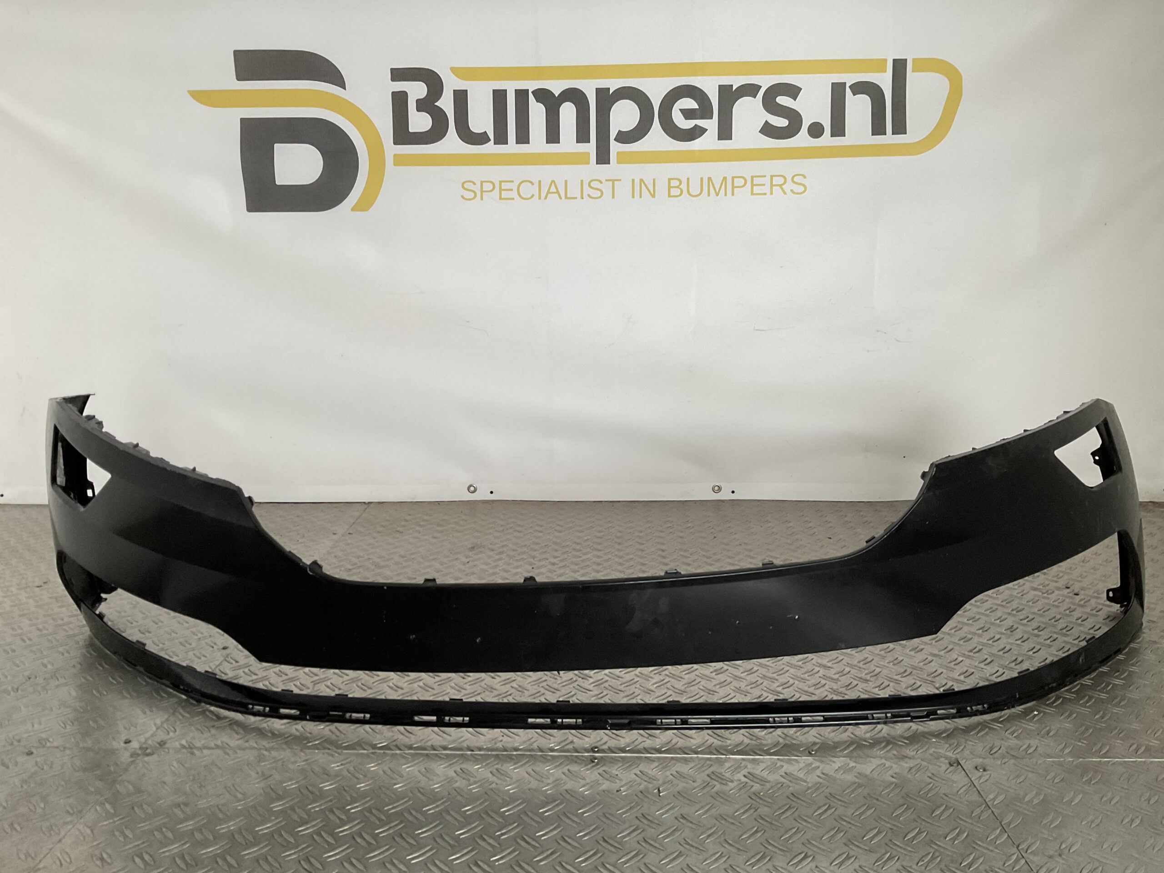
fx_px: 975
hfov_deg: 61.7
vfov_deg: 48.2
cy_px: 436
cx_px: 582
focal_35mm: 29
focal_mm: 3
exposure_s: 1/50
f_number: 1.8
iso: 64
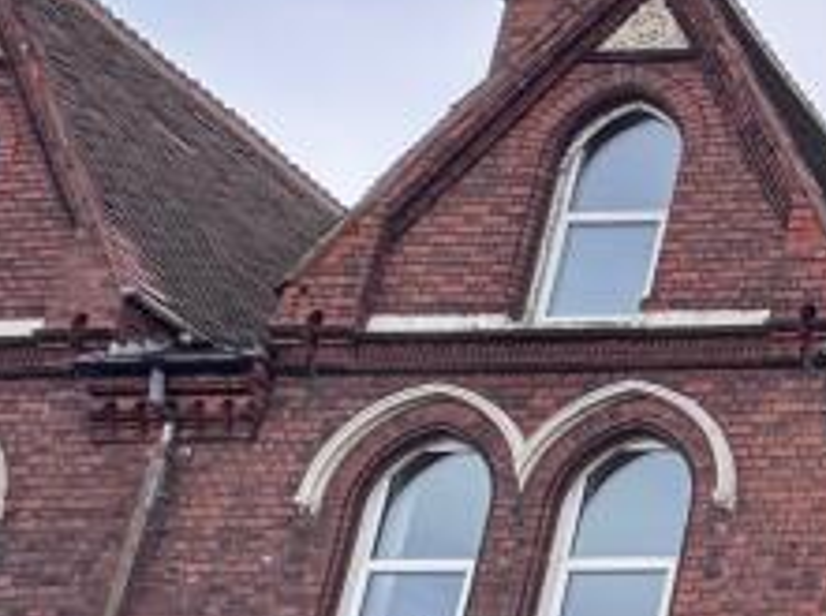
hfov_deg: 16.7
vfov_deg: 18.6
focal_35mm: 65
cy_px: 1034
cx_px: 1839
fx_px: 1548
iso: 40
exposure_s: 1/366
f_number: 2.2
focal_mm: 2.22
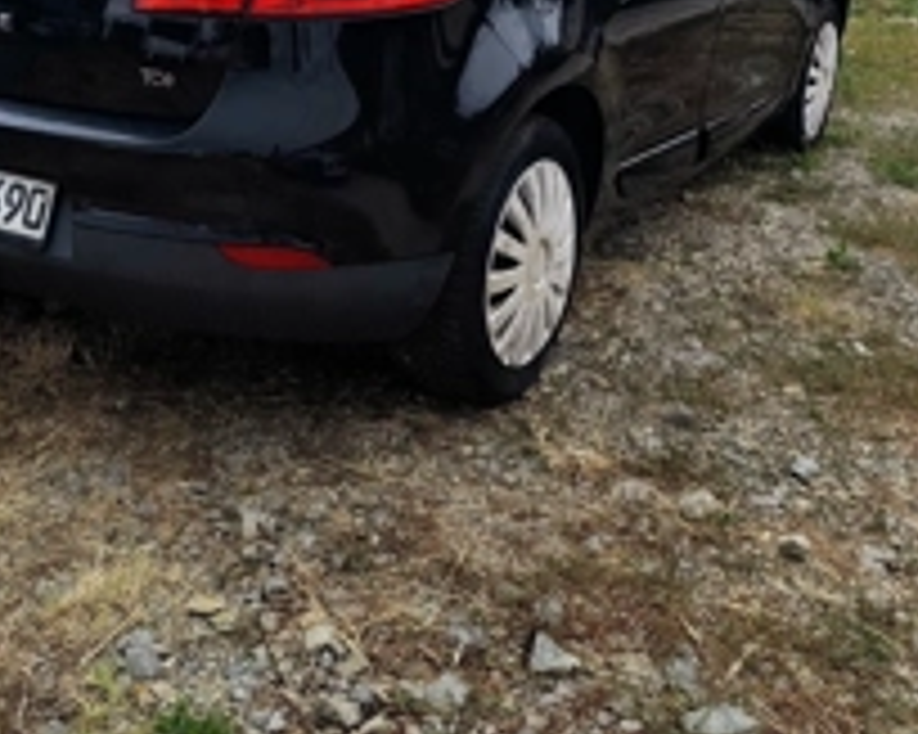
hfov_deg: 41.6
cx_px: 324
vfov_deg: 33.5
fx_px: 1195
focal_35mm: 44
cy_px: 198
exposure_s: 1/1442
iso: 50
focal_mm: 6.19
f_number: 1.65
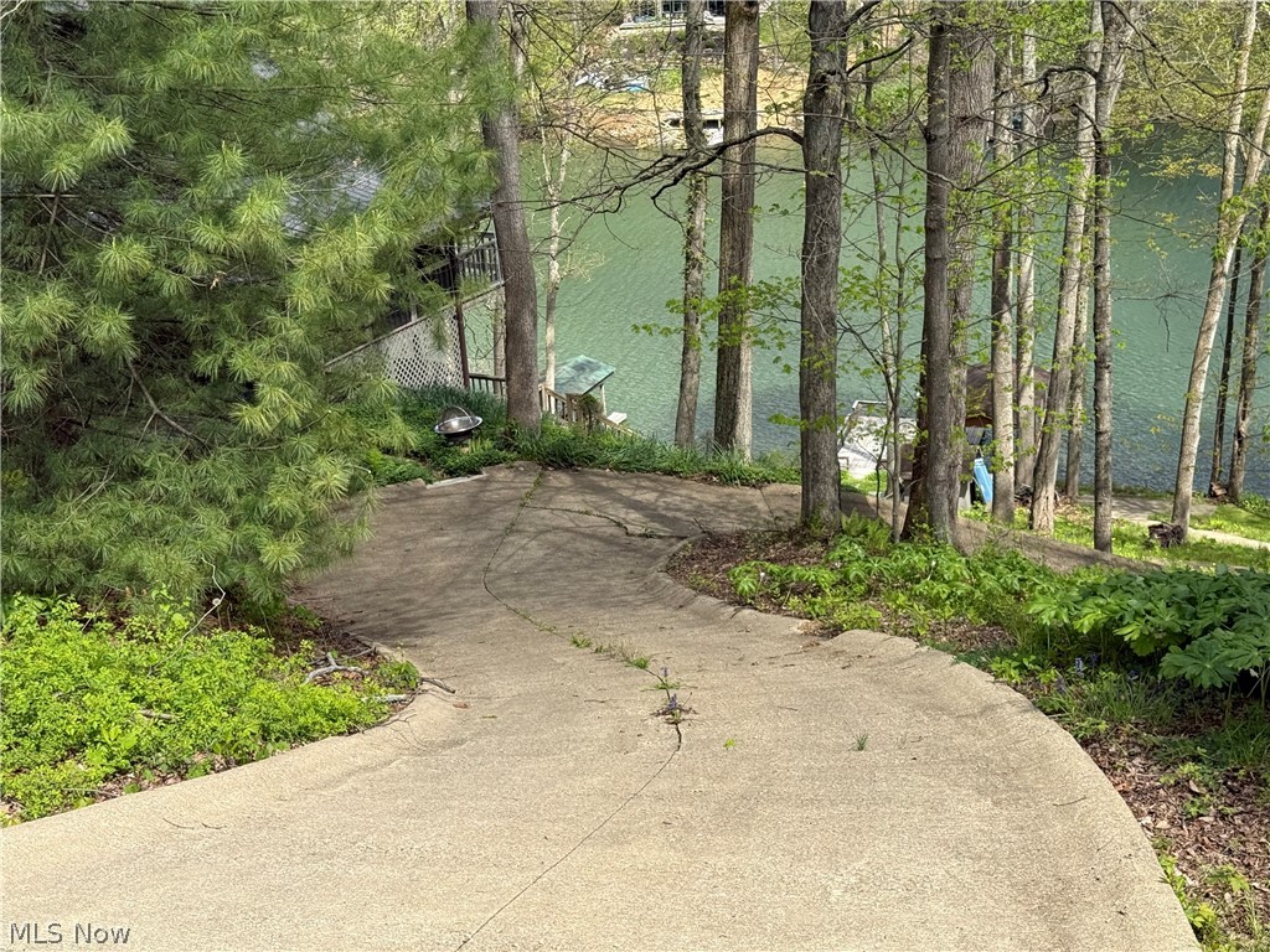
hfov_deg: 39.7
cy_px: 476
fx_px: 1761
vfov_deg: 30.3
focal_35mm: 48
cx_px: 635
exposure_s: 1/2976
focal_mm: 6.76
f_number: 1.78
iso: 100
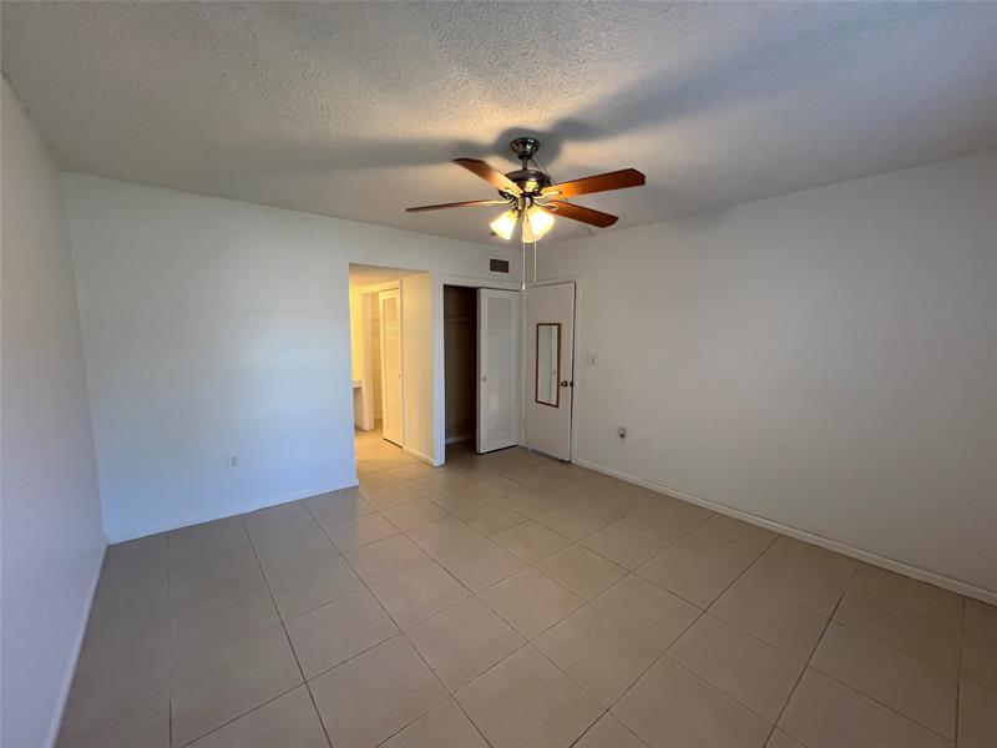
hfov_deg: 106.2
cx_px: 498
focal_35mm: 13
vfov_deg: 89.9
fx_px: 374
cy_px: 374
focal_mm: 1.57
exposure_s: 1/120
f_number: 1.8
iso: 200
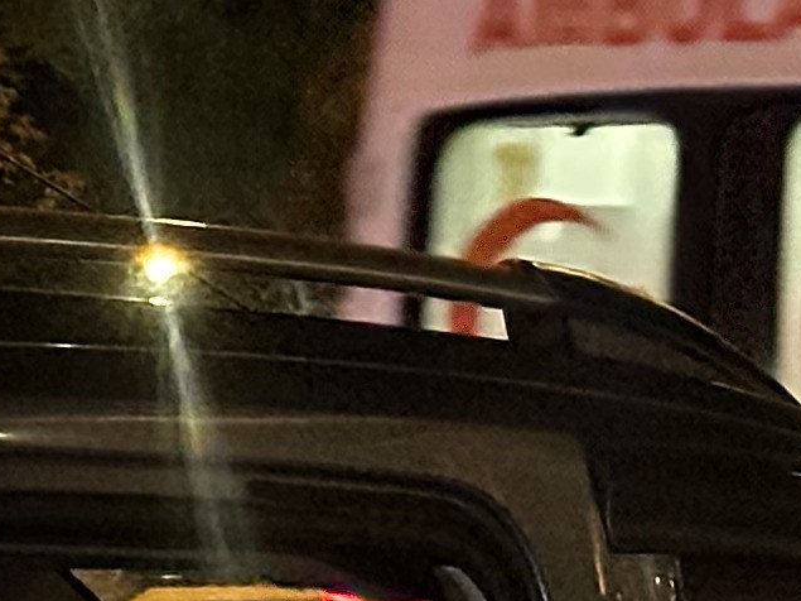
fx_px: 7056
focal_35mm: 305
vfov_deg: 4.8
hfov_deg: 6.5
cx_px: -72
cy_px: 1361
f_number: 1.78
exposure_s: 1/20
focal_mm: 6.86
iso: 640
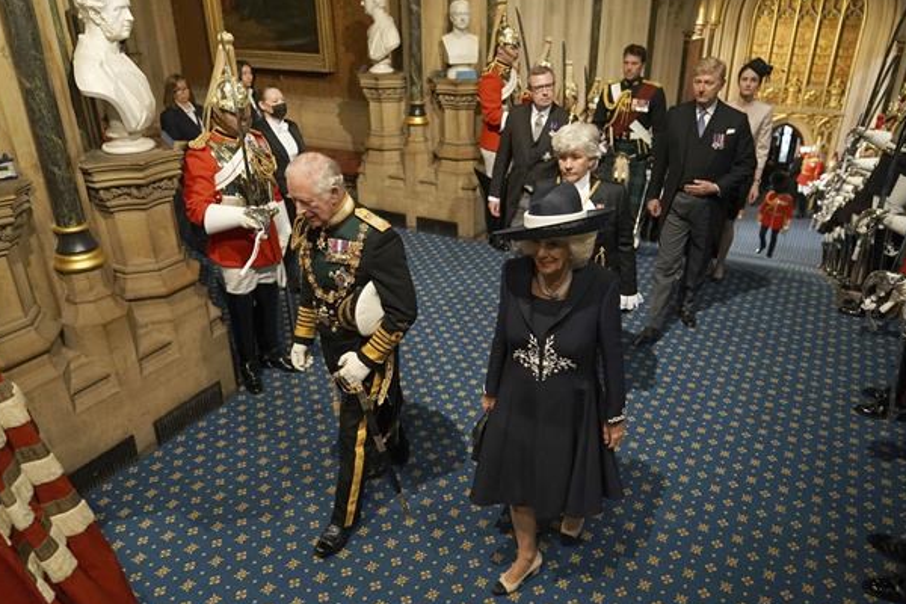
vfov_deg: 49.5
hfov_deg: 69.4
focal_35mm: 26
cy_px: 295
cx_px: 471
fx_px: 654
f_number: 2.8
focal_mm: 24
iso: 4000
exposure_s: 1/400
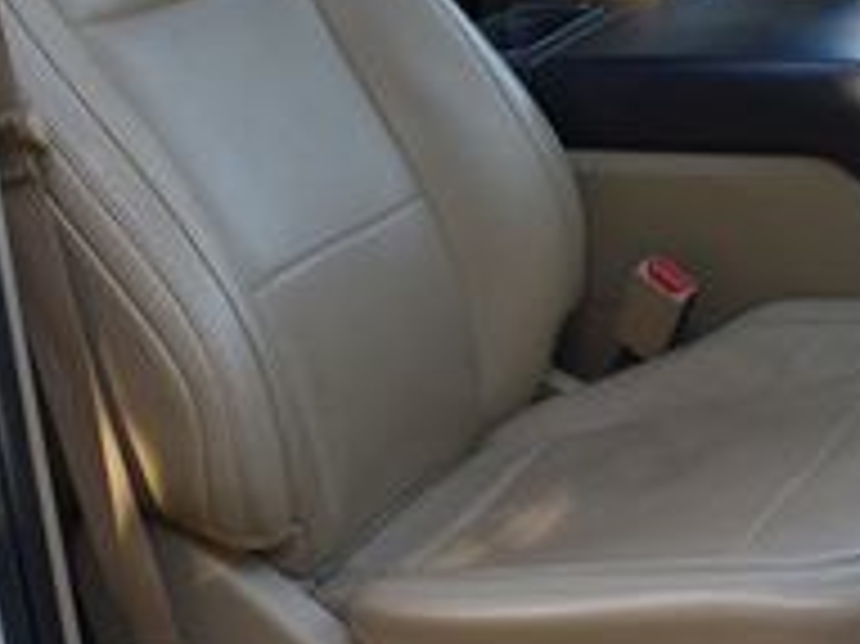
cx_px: 531
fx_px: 2160
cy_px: 106
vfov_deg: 16.8
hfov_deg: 22.5
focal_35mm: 87
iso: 220
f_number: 5.6
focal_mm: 18
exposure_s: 1/250
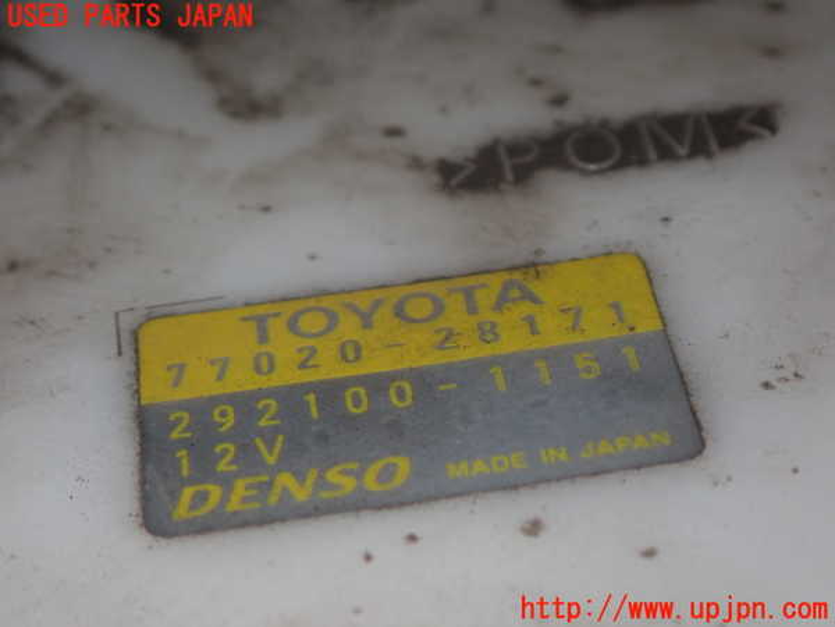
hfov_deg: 19.6
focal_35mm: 100
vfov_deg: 14.8
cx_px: 418
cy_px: 314
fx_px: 2412
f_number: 14
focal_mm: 18
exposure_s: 1/100
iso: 200
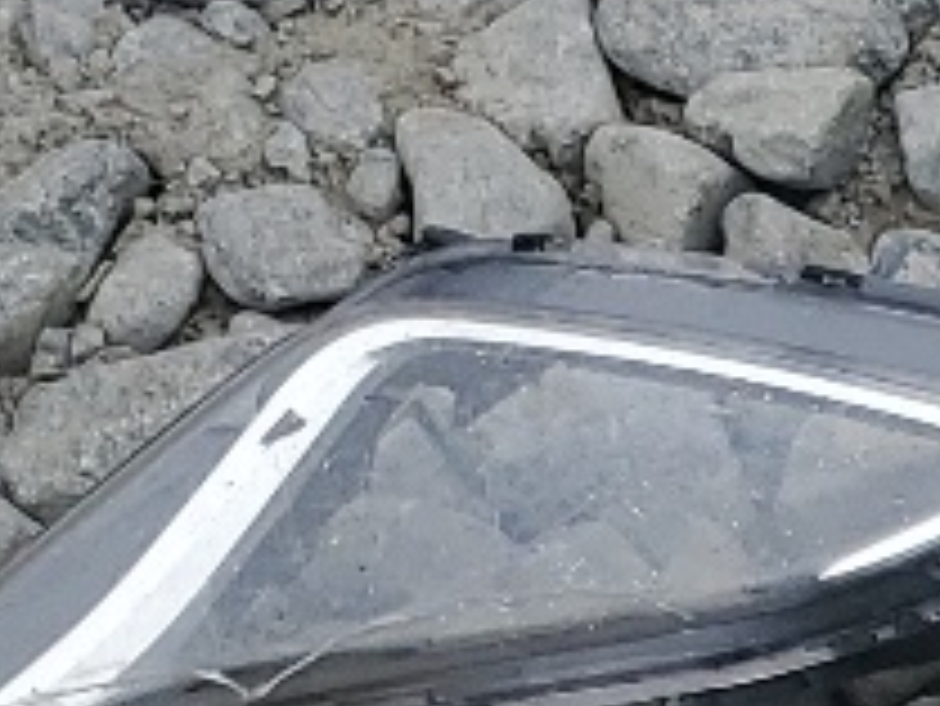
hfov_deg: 9.1
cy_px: 1551
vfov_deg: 7.1
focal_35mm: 199
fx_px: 5407
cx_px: 2145
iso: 50
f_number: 1.5
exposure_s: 1/2000
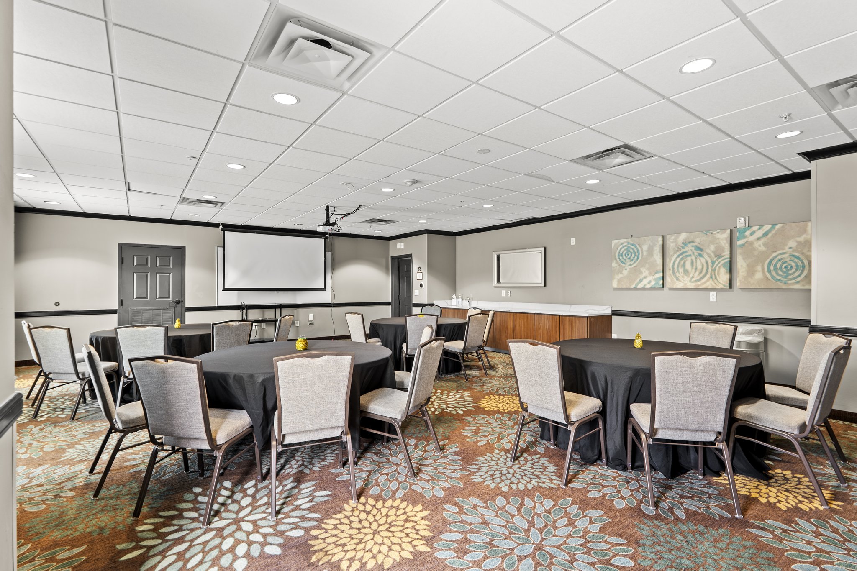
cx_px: 428
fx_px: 381
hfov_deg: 96.7
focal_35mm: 16
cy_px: 286
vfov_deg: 73.7
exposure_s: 1.6
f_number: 8
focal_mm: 16
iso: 250
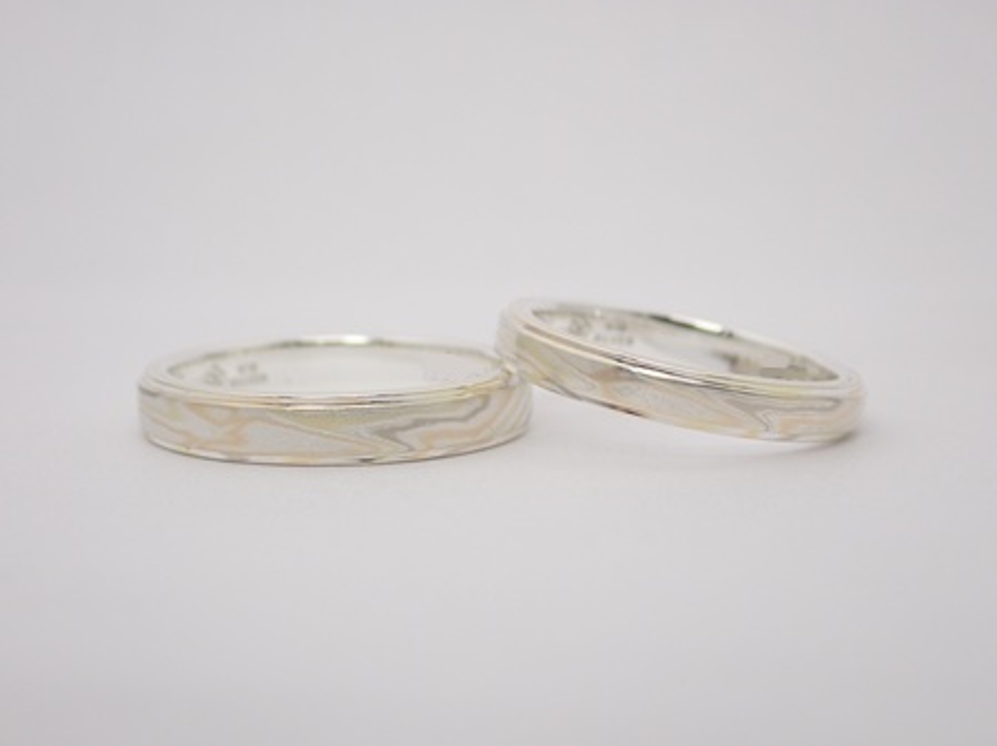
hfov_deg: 25.3
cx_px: 498
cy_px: 373
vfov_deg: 19.1
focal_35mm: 77
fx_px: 2217
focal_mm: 13.65
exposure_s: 1/125
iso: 200
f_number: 4.1
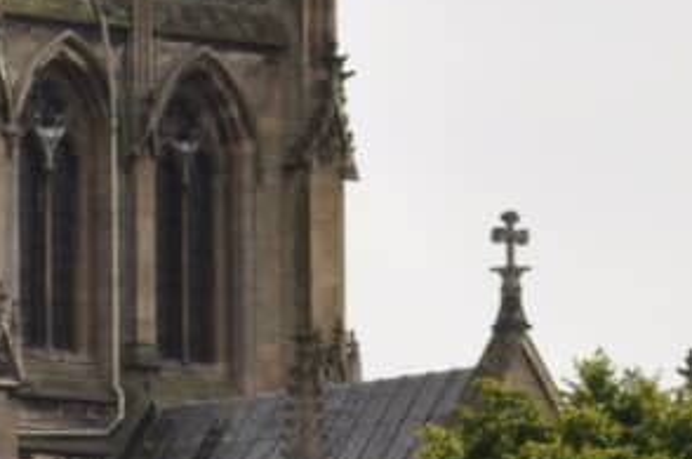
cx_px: 68
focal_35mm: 574
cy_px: 61
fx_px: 11025
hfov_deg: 3.6
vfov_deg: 2.4
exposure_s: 1/250
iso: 200
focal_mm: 55
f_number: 8
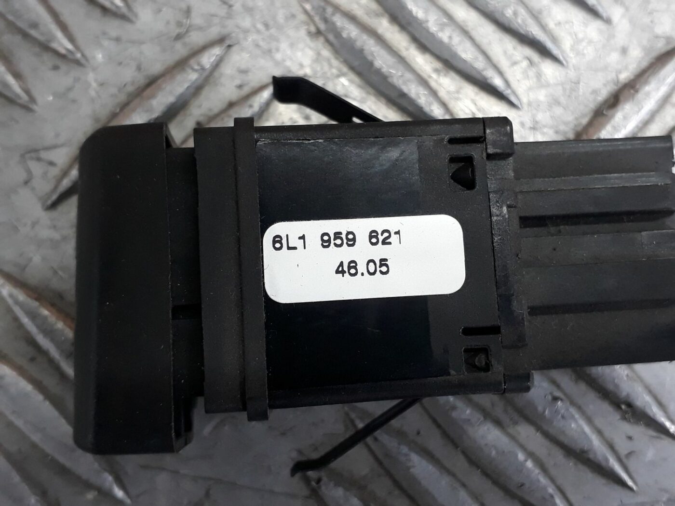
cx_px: 338
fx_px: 526
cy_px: 253
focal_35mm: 27
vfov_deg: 51.4
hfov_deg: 65.3
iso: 125
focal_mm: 3.6
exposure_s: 1/33
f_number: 1.9
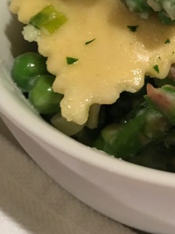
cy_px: 100
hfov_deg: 19.3
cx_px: 208
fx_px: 485
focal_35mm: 72
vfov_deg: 27.0
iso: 100
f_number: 2.2
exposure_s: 1/15
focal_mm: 4.15
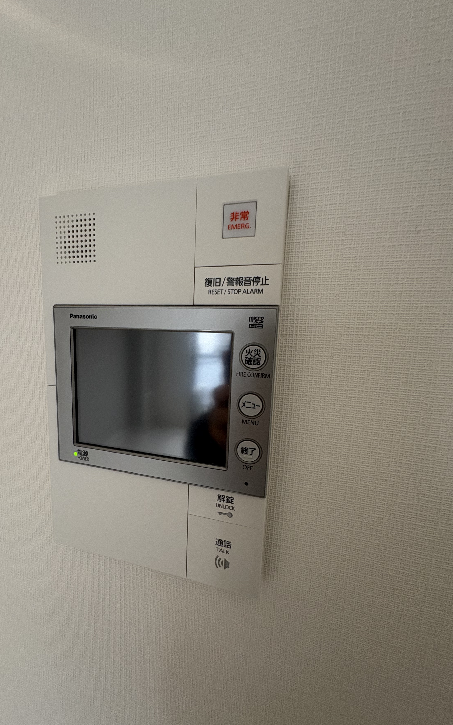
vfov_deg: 94.3
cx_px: 175
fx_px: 336
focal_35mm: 17
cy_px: 377
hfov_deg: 67.1
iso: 200
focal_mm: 2.22
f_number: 2.2
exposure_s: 1/60
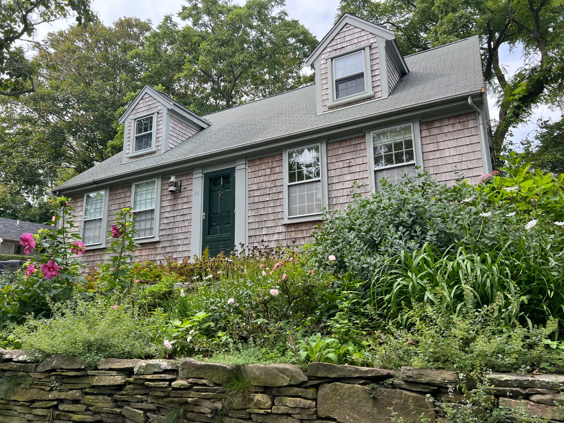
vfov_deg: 53.1
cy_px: 212
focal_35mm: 26
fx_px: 424
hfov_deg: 67.3
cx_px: 282
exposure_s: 1/753
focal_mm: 5.7
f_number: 1.5
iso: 50
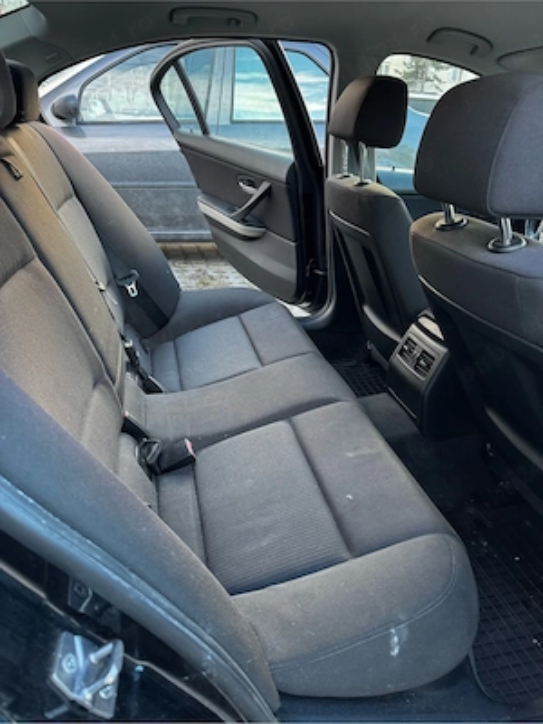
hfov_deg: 56.8
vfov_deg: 71.6
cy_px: 362
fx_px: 502
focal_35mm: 24
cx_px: 272
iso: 200
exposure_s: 1/79
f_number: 1.78
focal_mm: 6.76
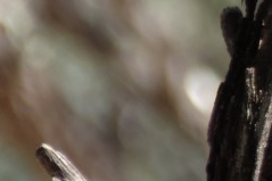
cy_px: 180
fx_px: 23066
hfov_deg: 0.7
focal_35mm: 3055
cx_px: 704
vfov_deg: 0.4
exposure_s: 1/500
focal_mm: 300
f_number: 6.3
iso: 800
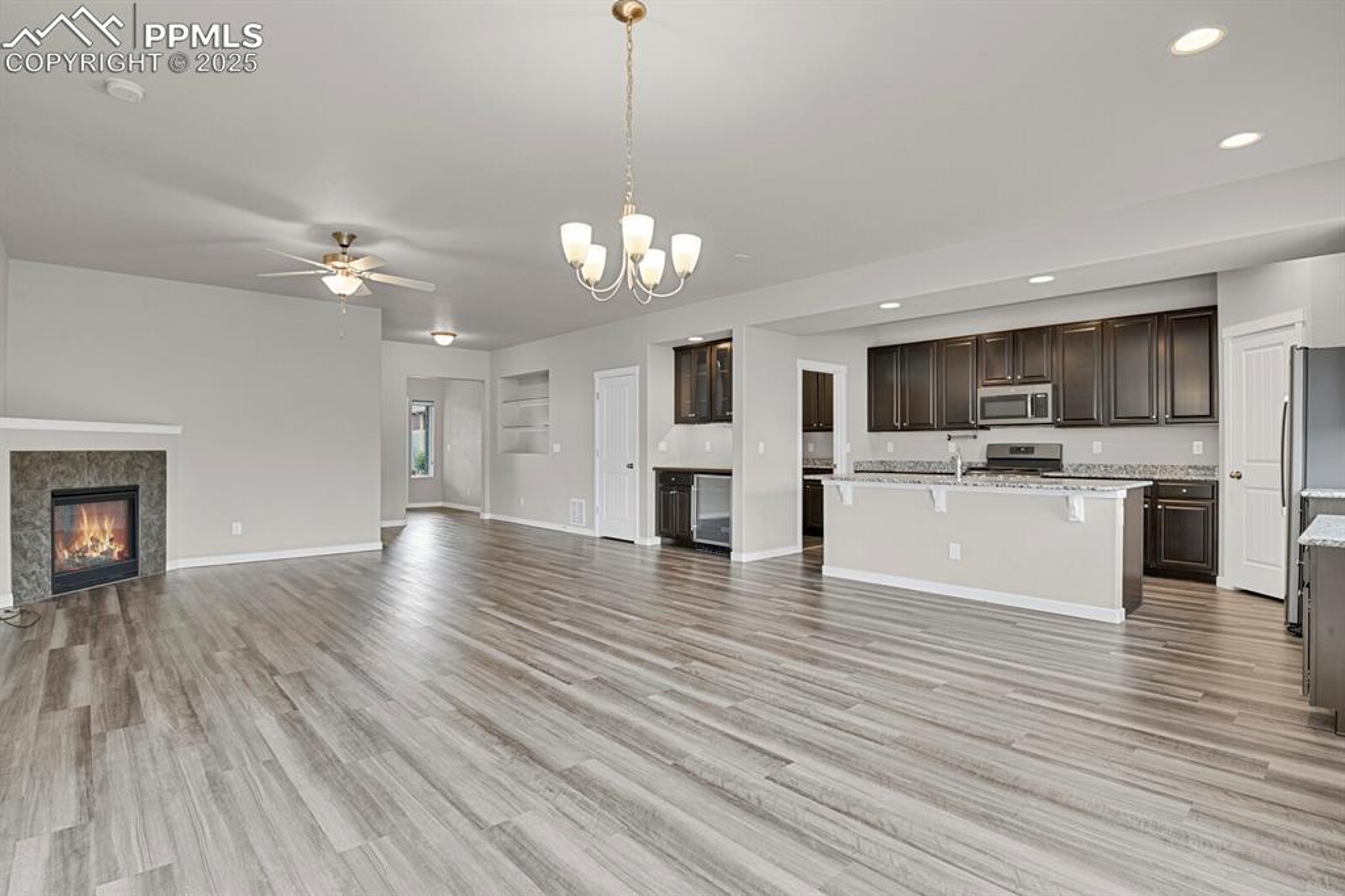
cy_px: 448
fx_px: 635
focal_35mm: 17
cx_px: 672
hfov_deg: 93.3
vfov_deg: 70.4
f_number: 8
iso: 250
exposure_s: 2
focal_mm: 17
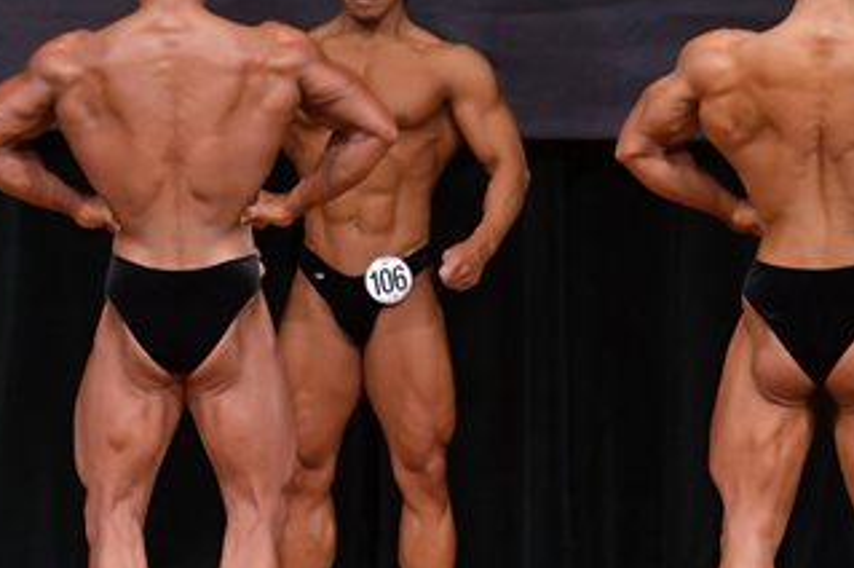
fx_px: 12489
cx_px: 226
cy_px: 322
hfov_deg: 3.9
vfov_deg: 2.6
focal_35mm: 527
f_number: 5.6
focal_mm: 145
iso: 4000
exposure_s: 1/400
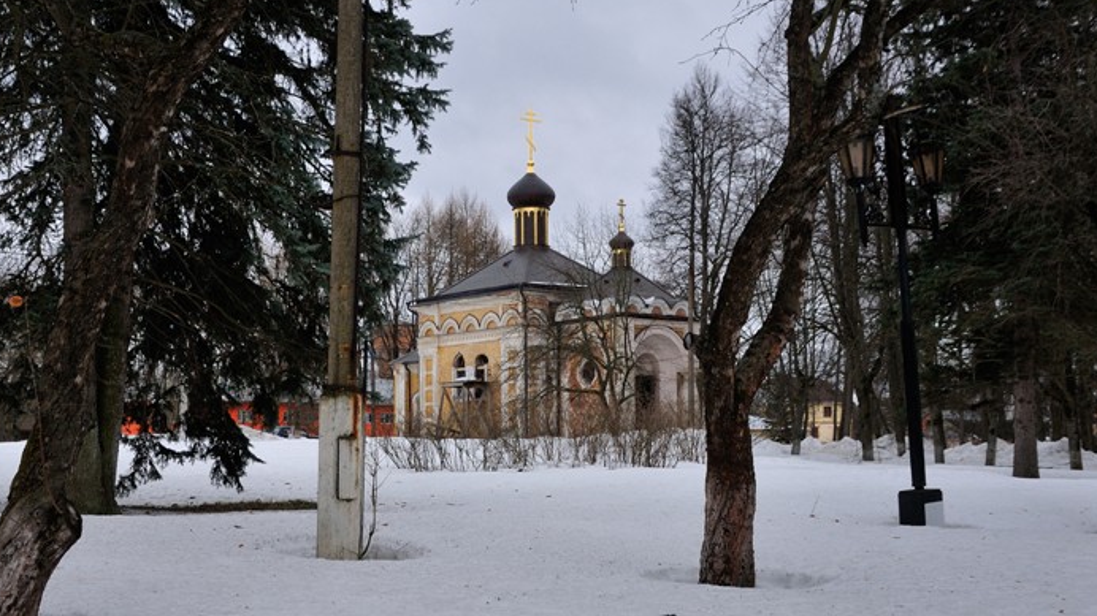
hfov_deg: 41.9
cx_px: 434
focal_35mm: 49
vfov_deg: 24.4
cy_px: 354
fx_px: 1425
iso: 200
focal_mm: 24
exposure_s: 1/250
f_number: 7.1
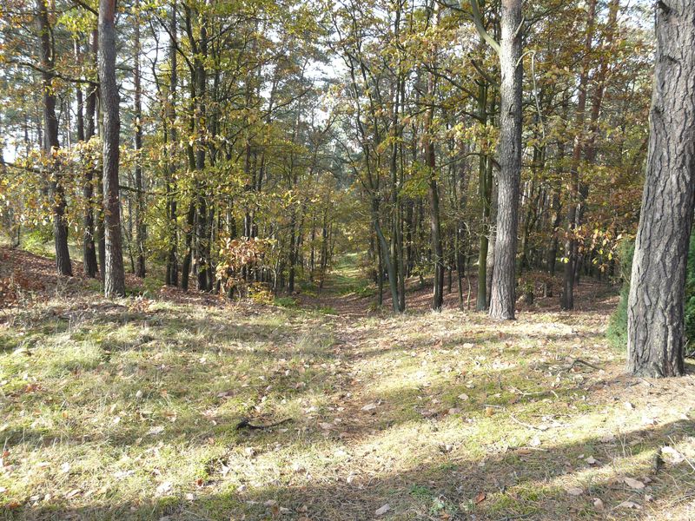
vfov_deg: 49.7
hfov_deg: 63.4
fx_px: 562
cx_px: 348
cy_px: 260
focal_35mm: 28
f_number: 2.8
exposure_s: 1/100
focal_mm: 4.6
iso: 100
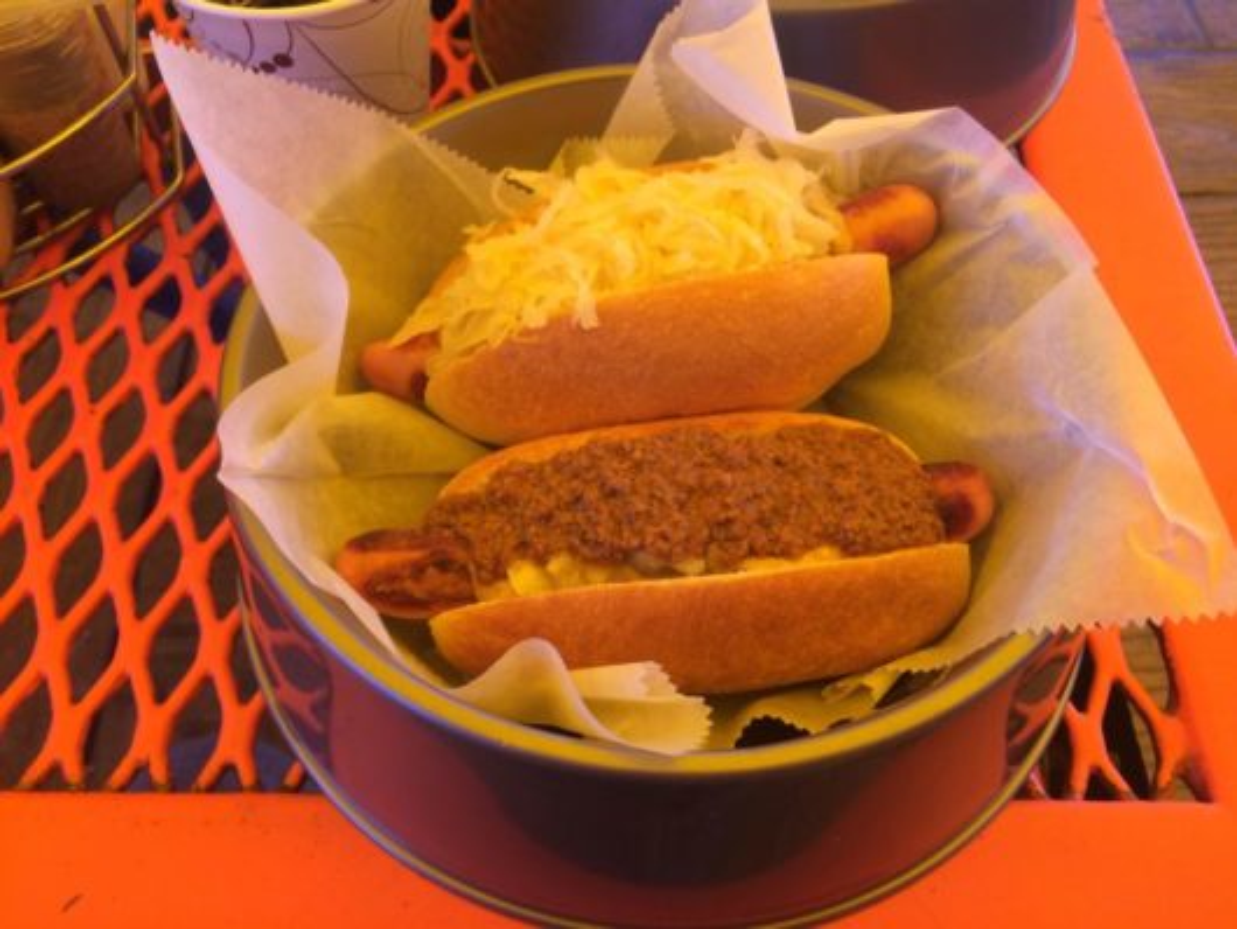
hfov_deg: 61.6
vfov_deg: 48.3
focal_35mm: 29
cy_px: 464
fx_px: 1037
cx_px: 618
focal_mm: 4.15
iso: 32
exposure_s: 1/146
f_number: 2.2
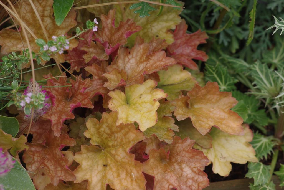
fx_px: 829
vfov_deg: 13.1
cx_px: 142
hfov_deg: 19.4
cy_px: 95
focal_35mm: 105
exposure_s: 1/400
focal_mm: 70
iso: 200
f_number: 6.3
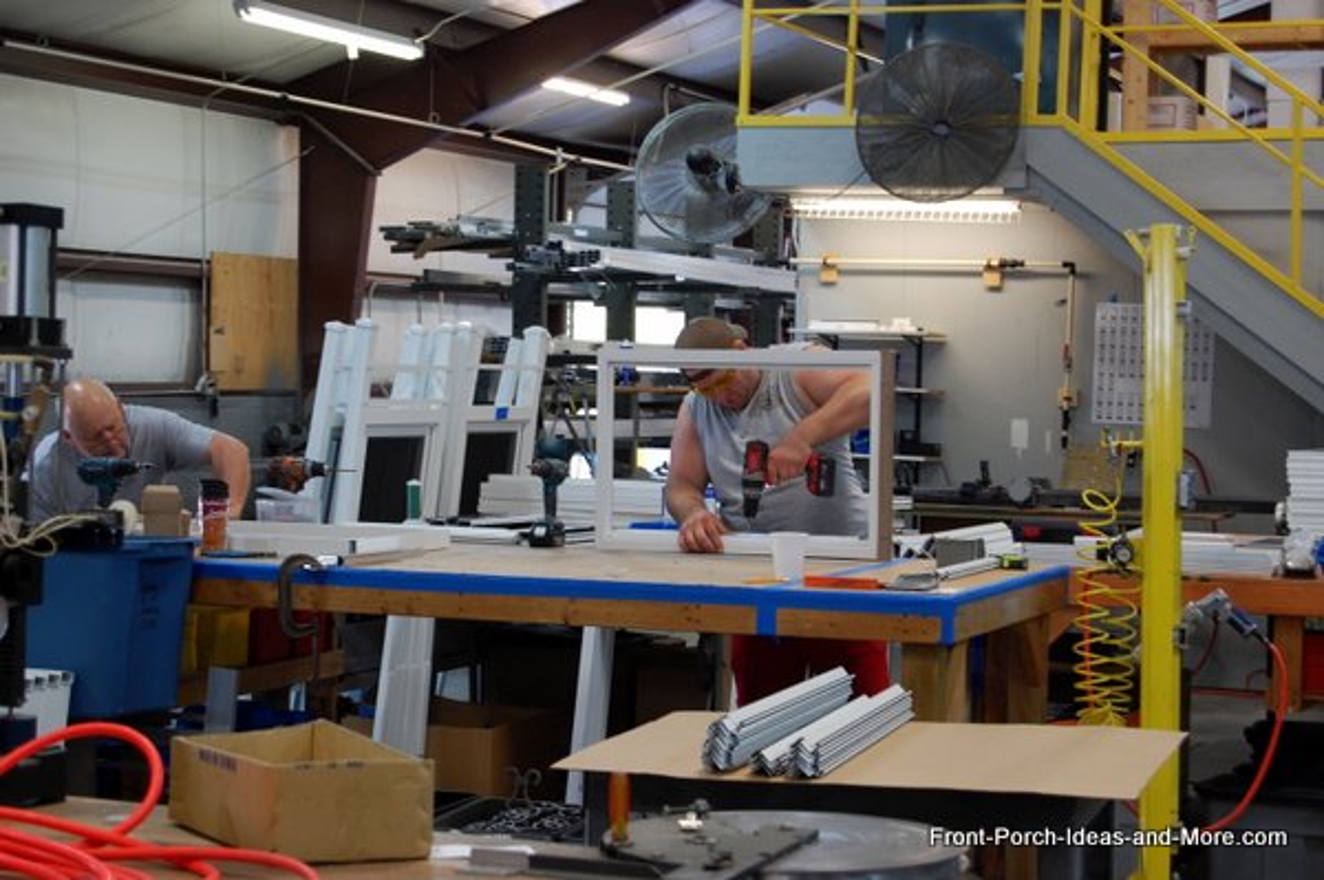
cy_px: 440
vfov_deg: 18.2
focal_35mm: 75
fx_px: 2756
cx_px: 662
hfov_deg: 27.0
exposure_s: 1/30
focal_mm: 50
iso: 450
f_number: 5.6
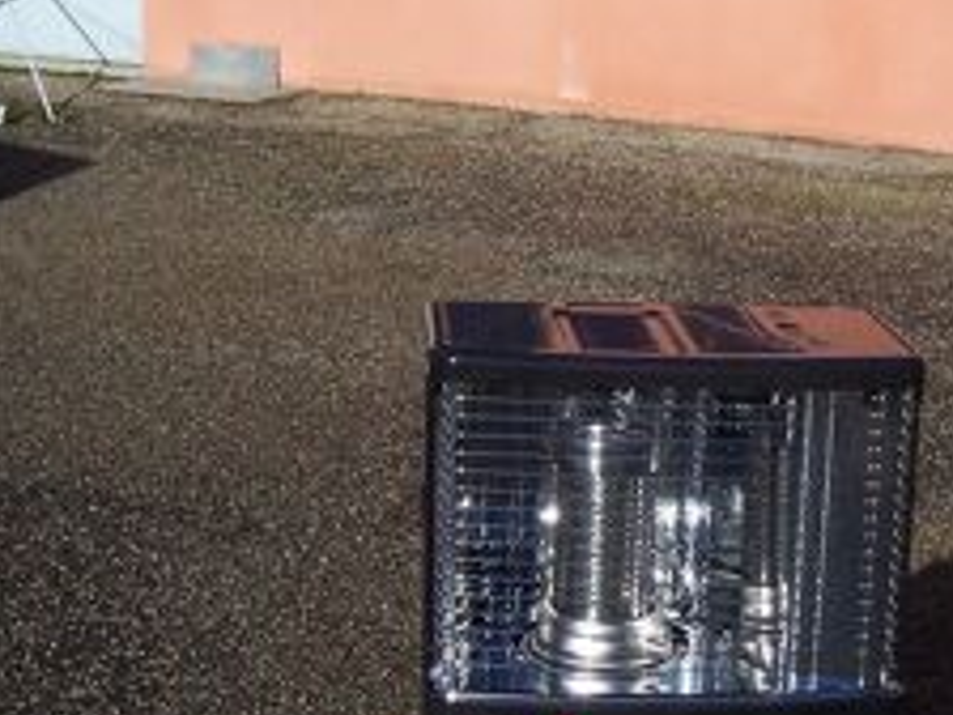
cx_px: 591
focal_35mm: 73
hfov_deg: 26.6
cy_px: 387
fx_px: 2010
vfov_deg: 20.2
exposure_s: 1/500
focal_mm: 5.6
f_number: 5.6
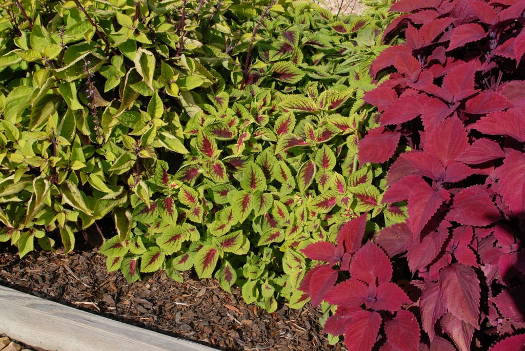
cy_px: 176
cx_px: 262
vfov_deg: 32.0
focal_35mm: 42
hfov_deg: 46.4
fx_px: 613
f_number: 10
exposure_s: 1/350
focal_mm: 28
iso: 400
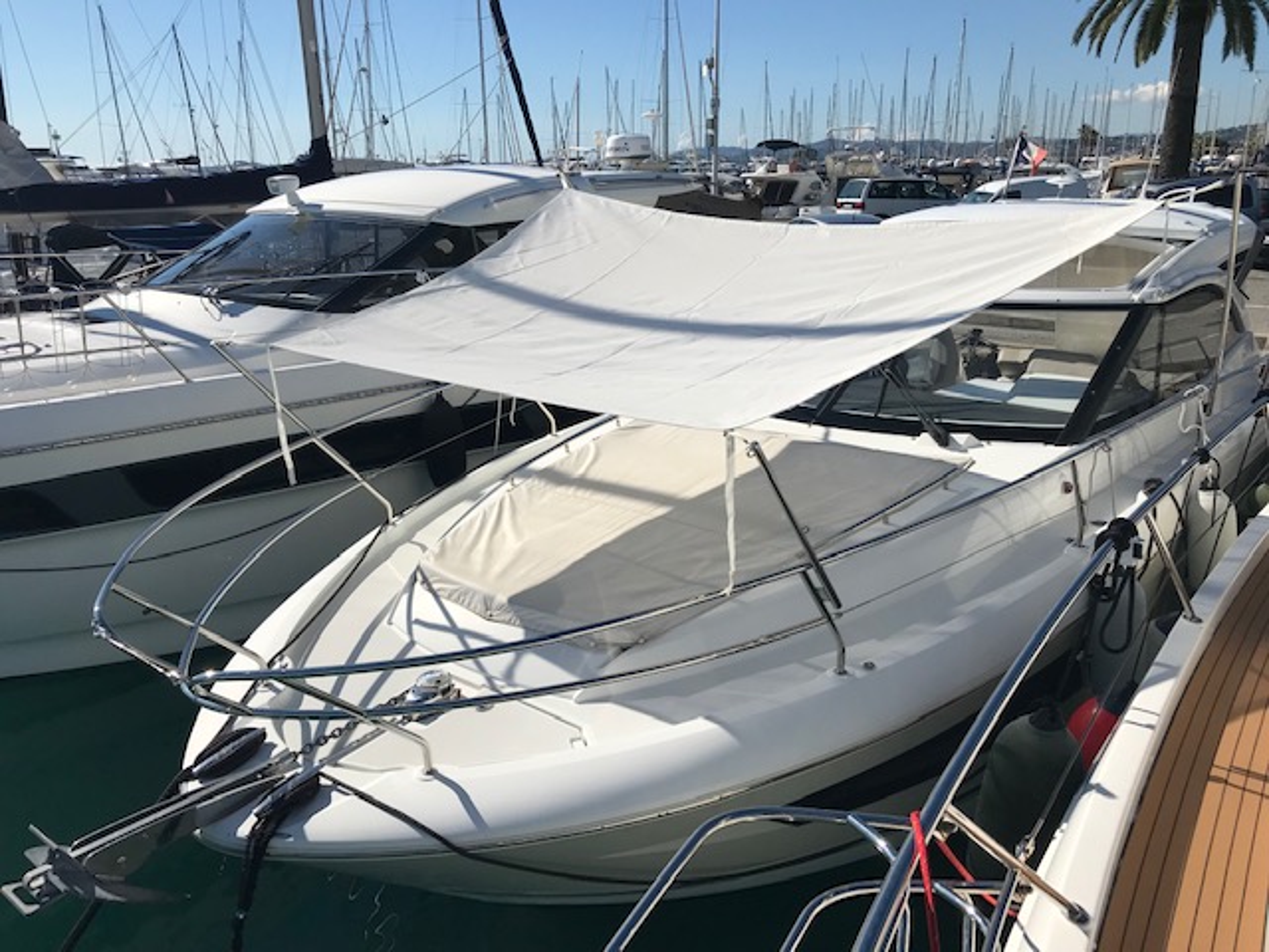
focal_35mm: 28
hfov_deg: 63.4
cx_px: 634
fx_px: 1026
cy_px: 476
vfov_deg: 49.7
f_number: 1.8
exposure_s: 1/5988
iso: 25
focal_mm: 3.99
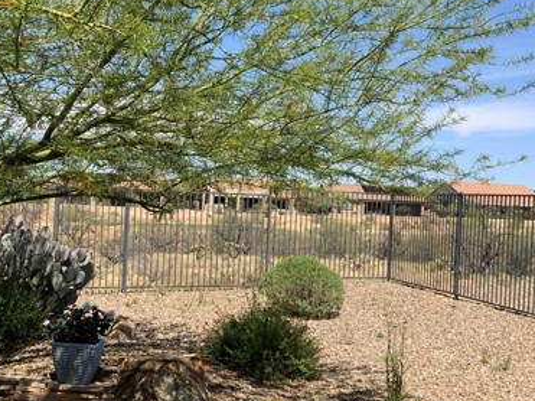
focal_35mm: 50
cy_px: 209
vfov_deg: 29.1
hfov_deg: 38.1
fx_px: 773
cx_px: 236
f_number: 1.8
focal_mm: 3
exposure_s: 1/1534
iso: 16
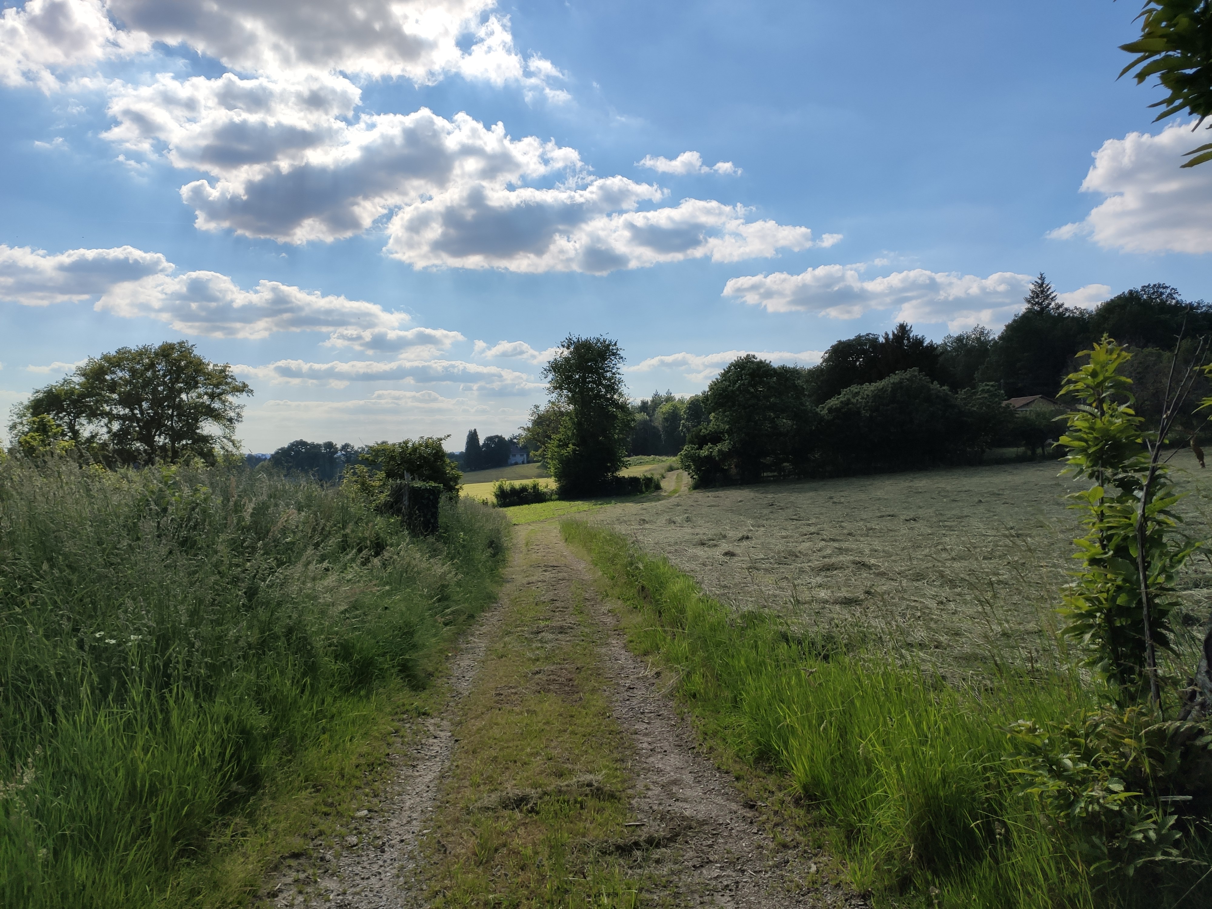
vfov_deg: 53.1
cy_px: 454
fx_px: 910
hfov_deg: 67.3
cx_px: 606
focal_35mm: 26
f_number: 1.75
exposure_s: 1/5512
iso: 112
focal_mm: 4.77
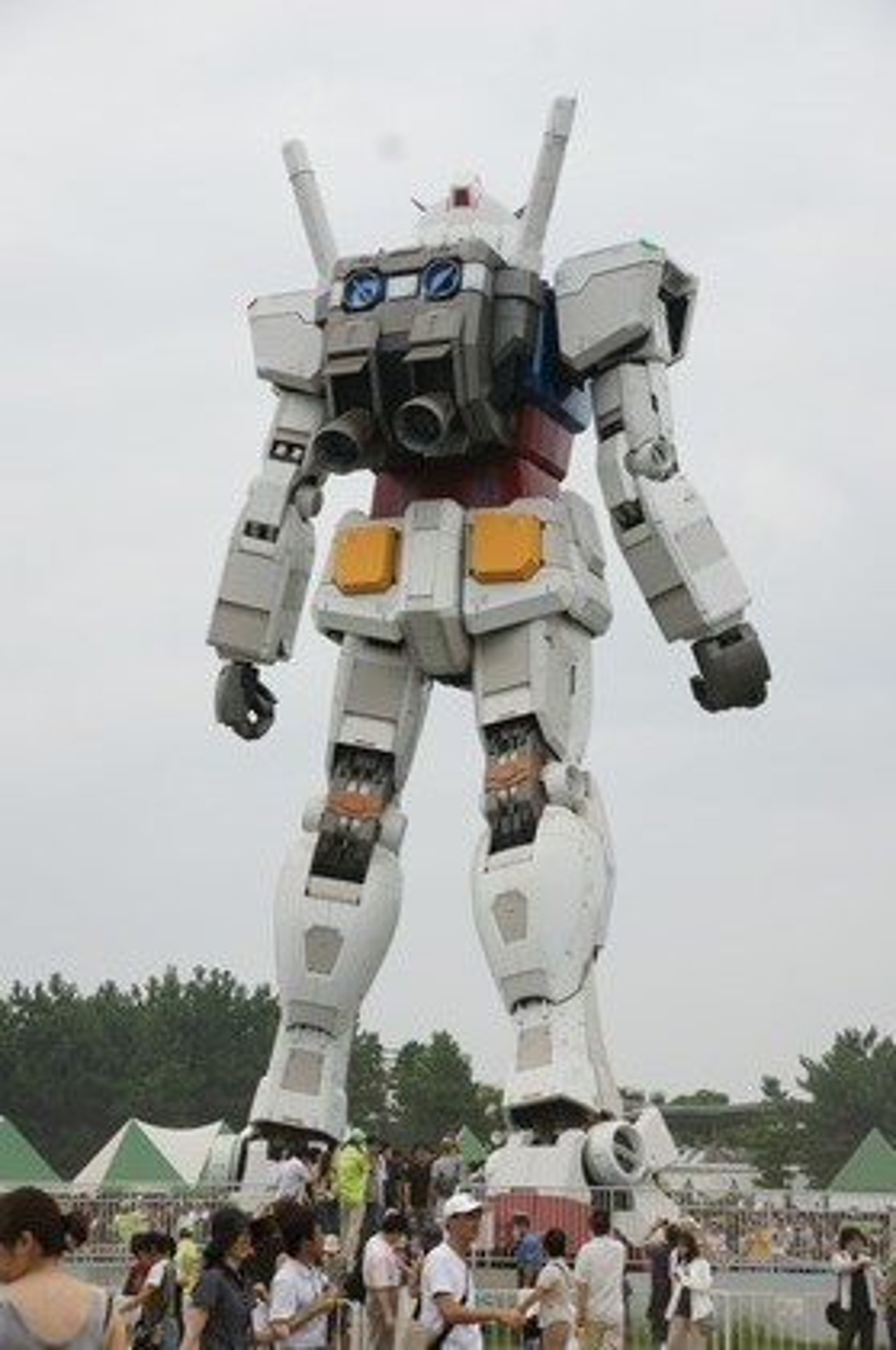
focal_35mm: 75
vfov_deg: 27.0
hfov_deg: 18.1
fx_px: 2807
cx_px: 448
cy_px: 675
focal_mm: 50
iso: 200
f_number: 8
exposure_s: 1/250
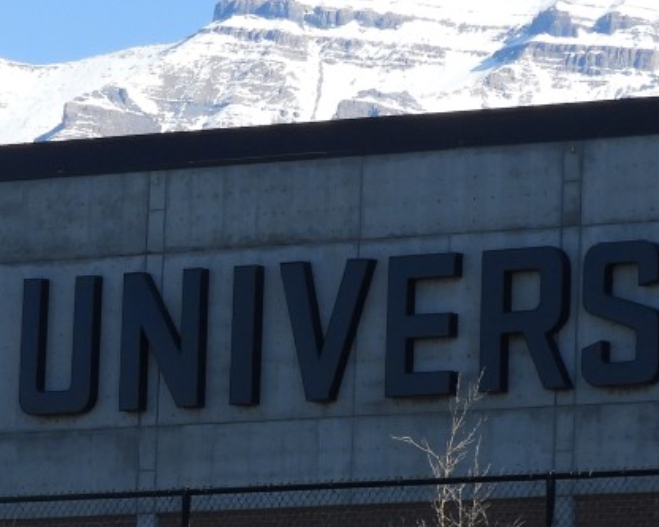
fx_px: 9891
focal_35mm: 507
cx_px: 22
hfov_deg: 3.8
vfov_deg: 3.1
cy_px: 343
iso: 100
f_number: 5.2
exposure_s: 1/500
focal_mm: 26.9
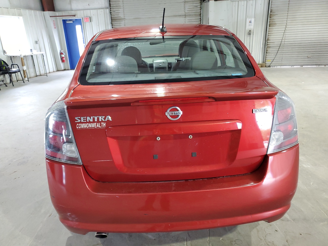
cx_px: 164
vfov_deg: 53.1
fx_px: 246
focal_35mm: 26
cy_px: 123
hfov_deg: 67.3
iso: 226
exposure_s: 1/60.2
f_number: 1.5
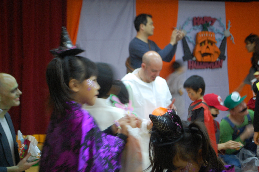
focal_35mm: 72
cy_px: 86
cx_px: 130
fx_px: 518
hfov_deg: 28.1
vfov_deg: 18.9
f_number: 5.6
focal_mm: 48
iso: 800
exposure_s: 1/10
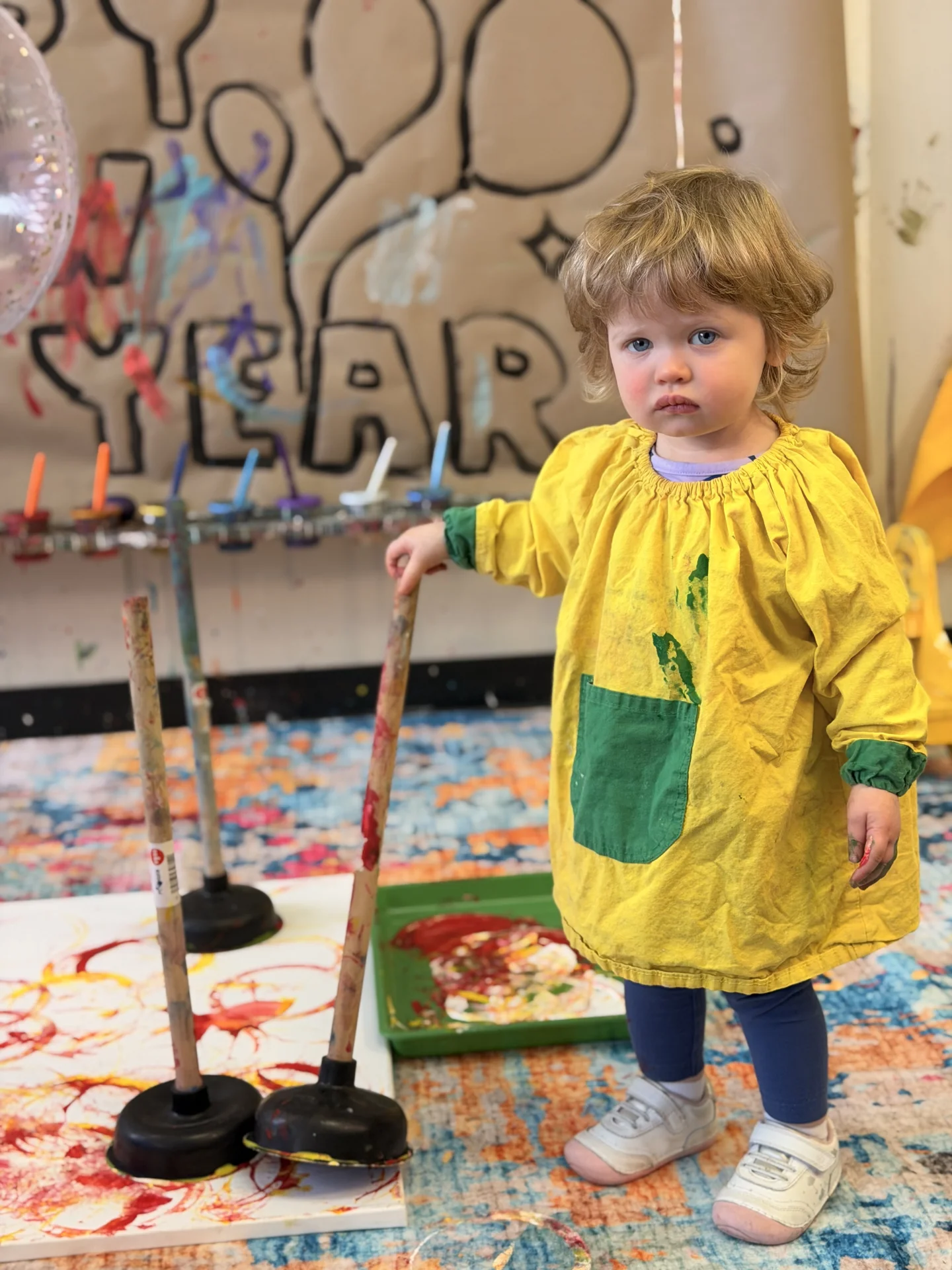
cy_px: 635
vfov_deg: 39.7
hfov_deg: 30.3
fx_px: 1760
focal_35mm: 48
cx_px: 476
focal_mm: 6.76
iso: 125
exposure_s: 1/60
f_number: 1.78
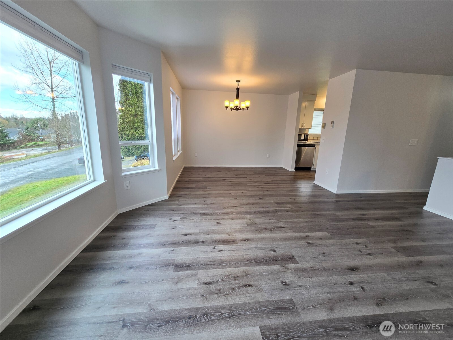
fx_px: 170
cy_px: 170
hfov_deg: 106.2
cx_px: 226
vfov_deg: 89.9
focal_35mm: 13
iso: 80
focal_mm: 2.2
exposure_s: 1/120
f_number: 2.2
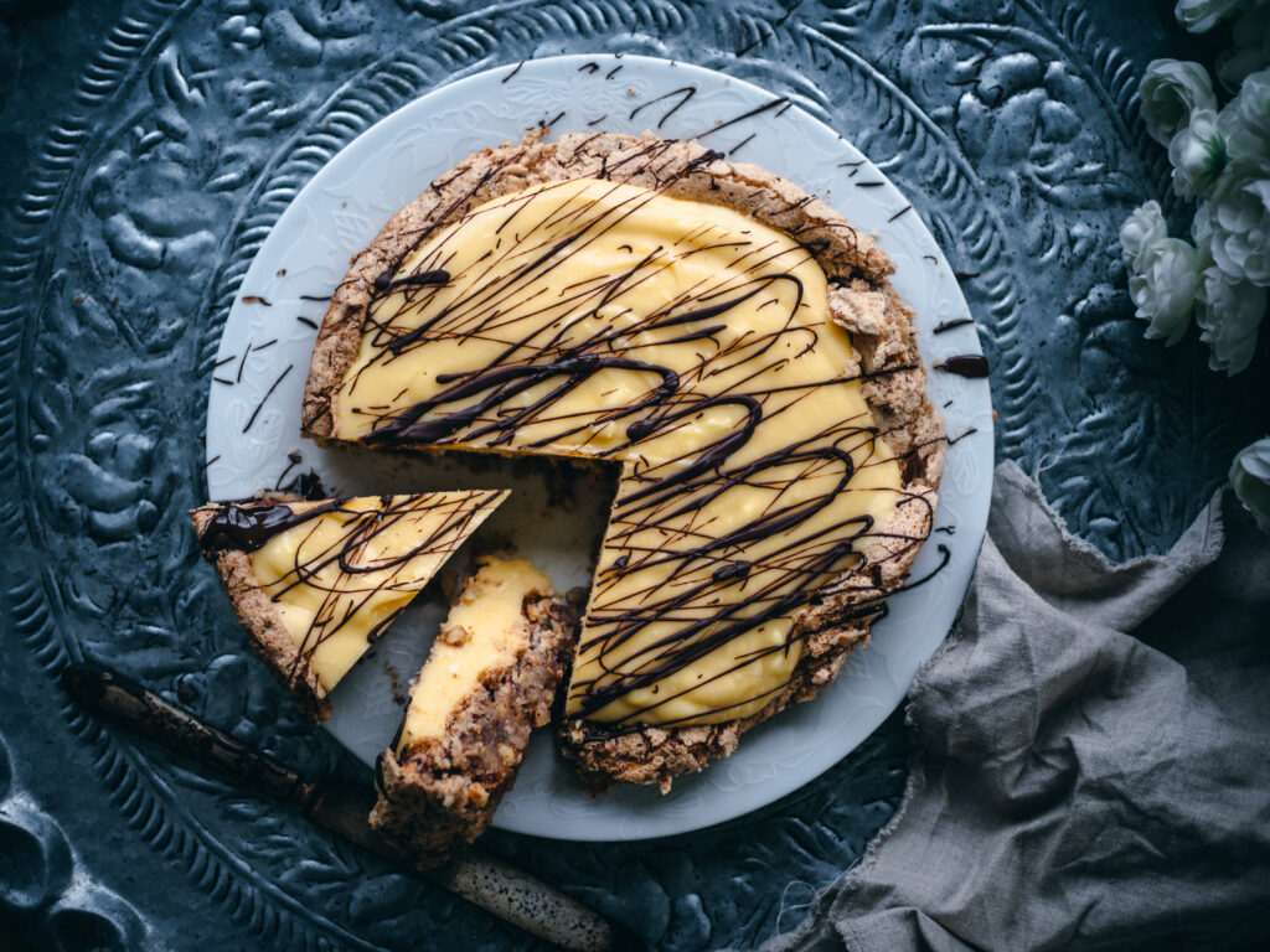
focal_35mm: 50
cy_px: 476
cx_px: 635
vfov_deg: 29.1
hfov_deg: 38.2
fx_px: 1834
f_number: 1.8
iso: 200
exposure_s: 1/60
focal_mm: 25
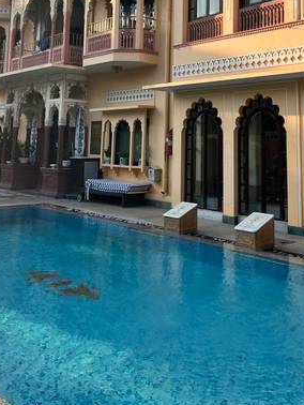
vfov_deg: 40.6
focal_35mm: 44
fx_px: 515
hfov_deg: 32.9
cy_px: 64
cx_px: 162
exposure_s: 1/1621
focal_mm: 5.7
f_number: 1.5
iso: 50
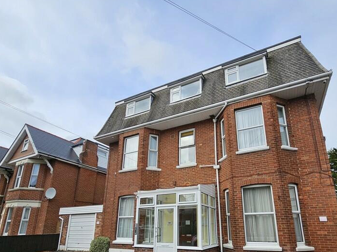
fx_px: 185
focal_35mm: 19
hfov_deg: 84.5
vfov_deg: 66.6
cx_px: 182
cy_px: 170
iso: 50
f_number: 2.2
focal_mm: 2.2
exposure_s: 1/1967
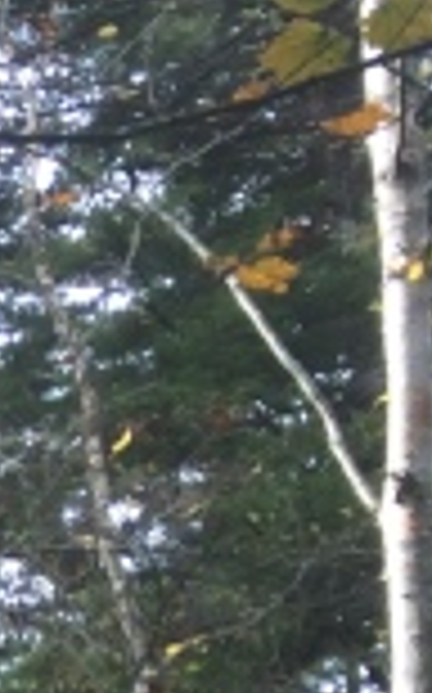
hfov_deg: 6.7
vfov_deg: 11.7
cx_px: -1138
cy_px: 1274
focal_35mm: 165
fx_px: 3114
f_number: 2.2
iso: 32
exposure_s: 1/213
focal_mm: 4.12
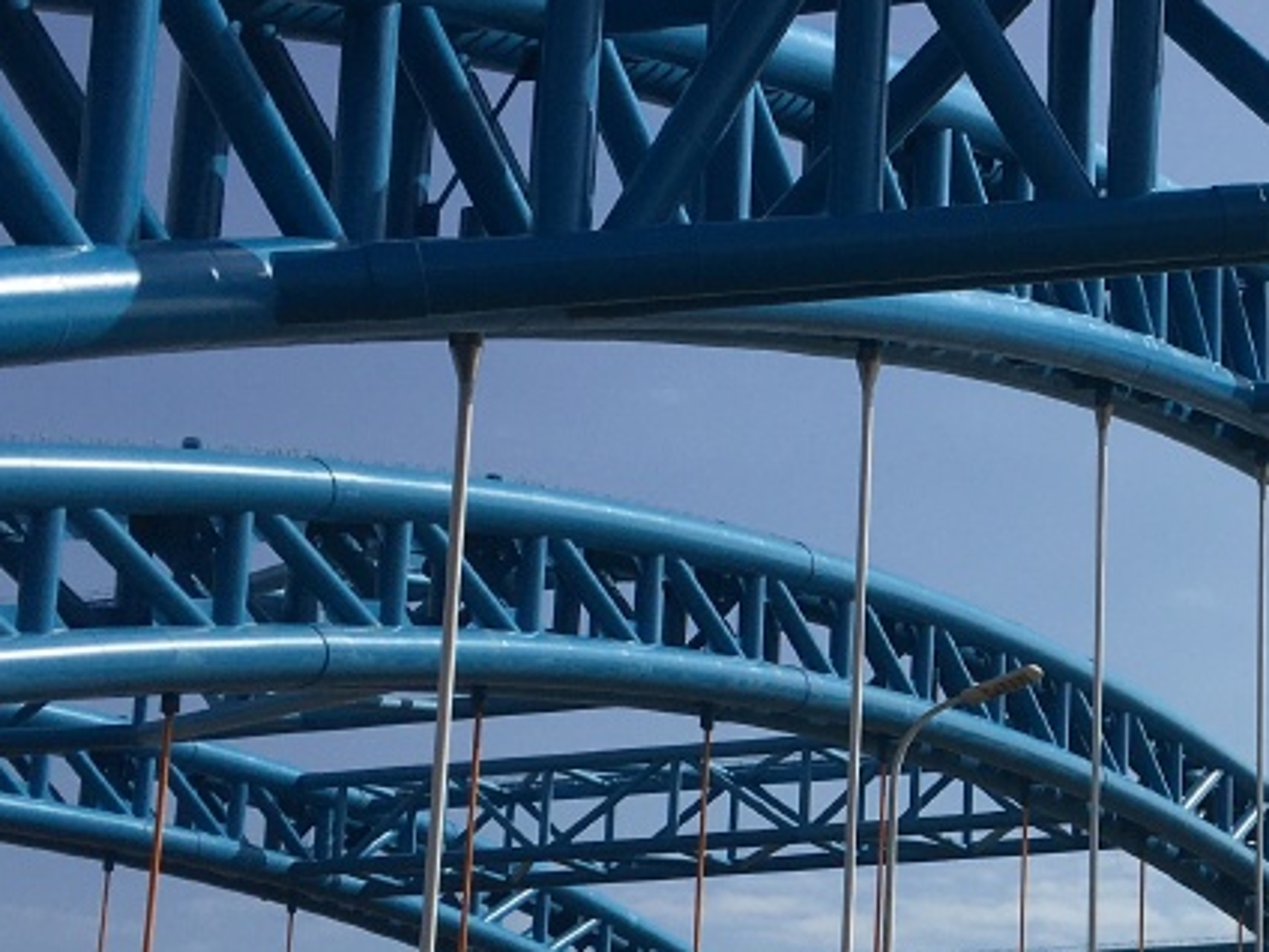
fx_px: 3006
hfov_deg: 22.4
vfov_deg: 17.8
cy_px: 802
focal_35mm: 82
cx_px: 1425
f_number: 2.2
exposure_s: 1/4049
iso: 25
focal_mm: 4.15
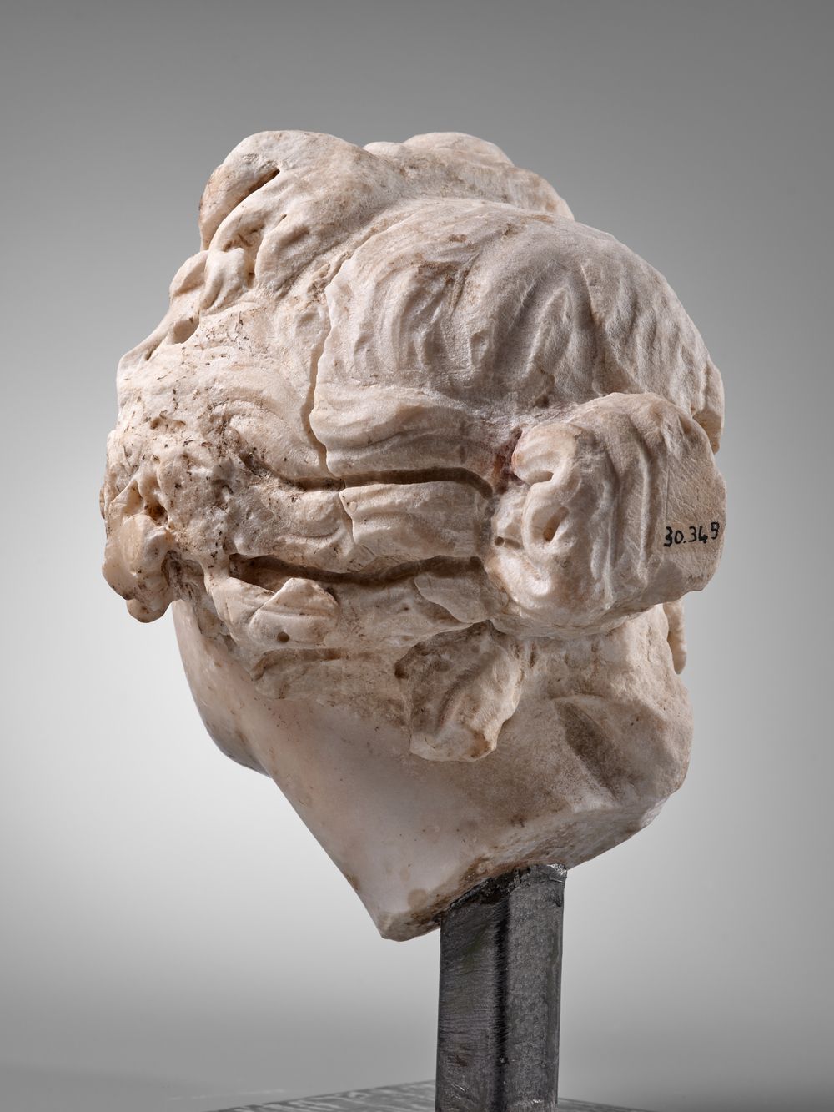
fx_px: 2023
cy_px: 556
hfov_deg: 23.3
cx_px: 417
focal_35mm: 63
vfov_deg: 30.7
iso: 200
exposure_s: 1/60
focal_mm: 80
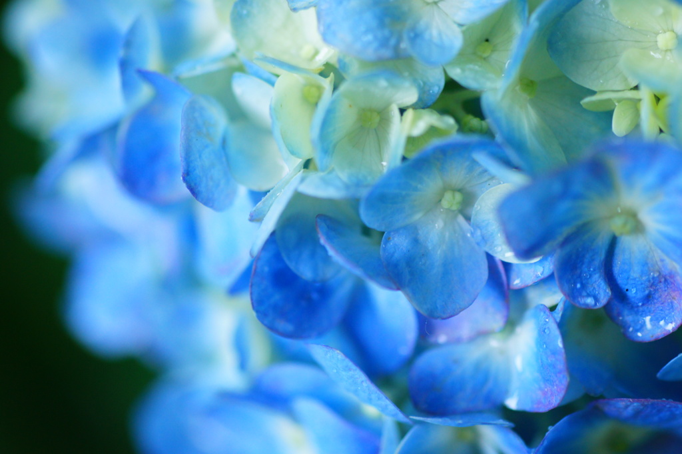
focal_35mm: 105
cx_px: 341
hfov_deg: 19.5
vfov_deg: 13.0
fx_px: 1988
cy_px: 227
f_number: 2.8
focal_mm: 70
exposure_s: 1/125
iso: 500
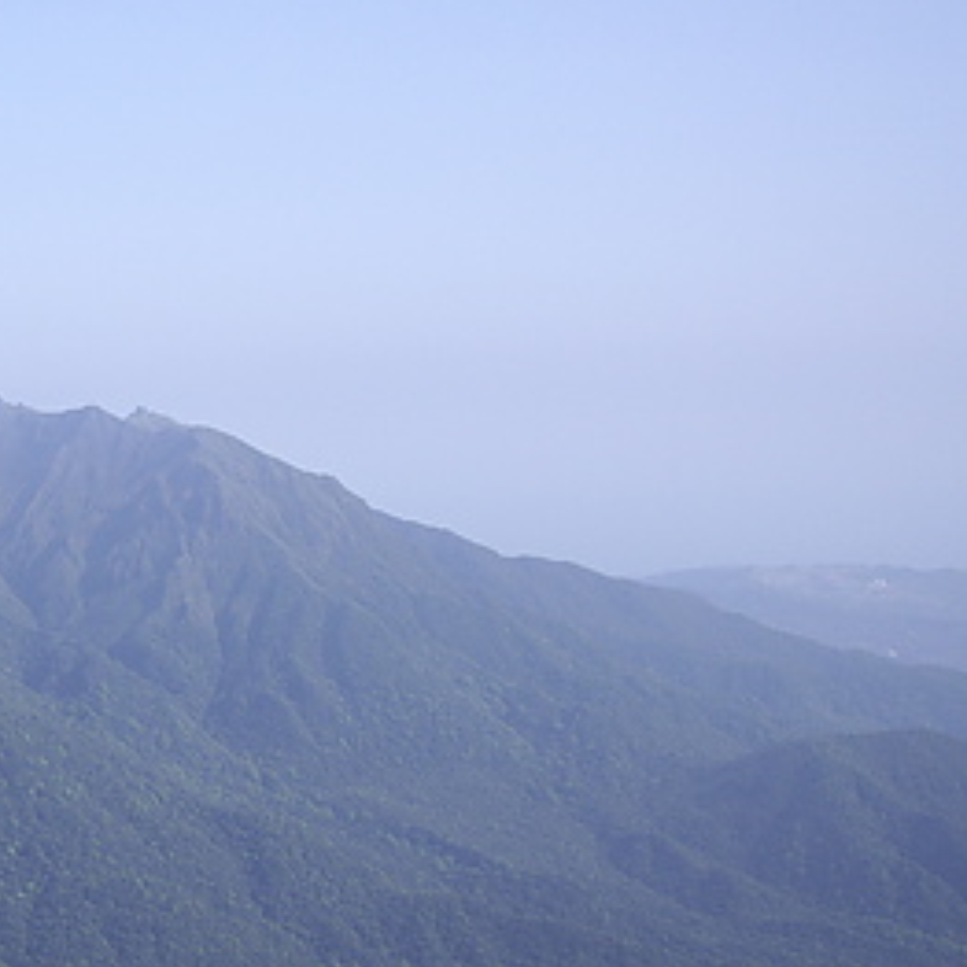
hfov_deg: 21.6
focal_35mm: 77
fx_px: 2434
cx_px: -11
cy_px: 572
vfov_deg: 22.4
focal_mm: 7.9
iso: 64
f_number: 8
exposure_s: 1/125
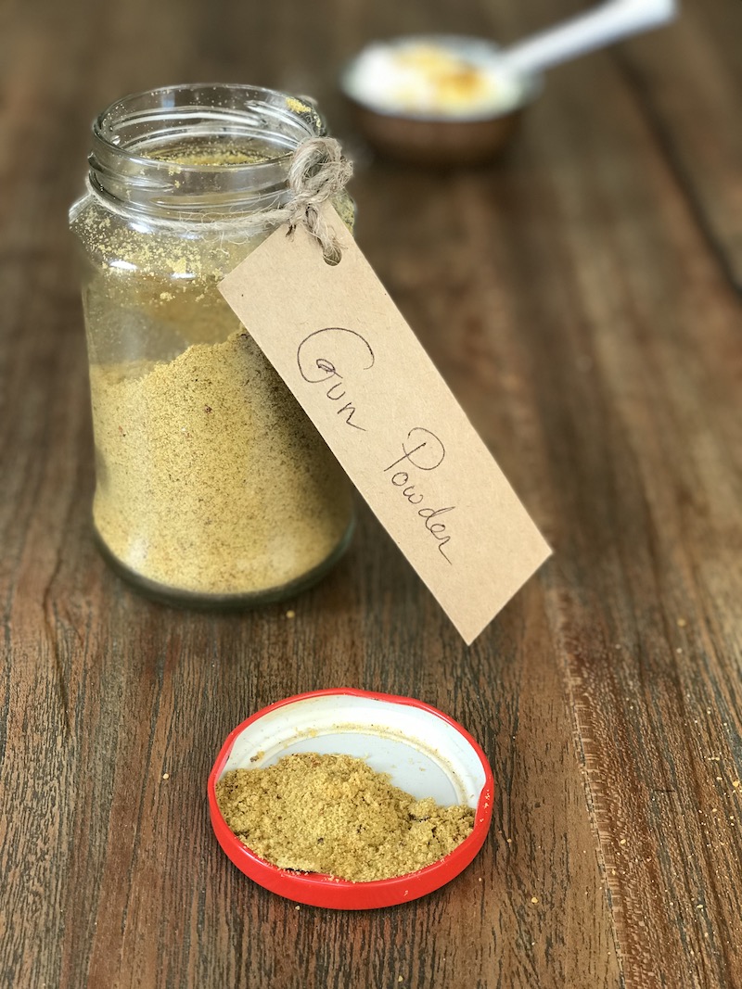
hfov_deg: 25.7
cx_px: 371
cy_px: 494
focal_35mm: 57
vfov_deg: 33.8
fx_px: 1629
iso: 50
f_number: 2.8
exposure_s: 1/50
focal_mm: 6.6
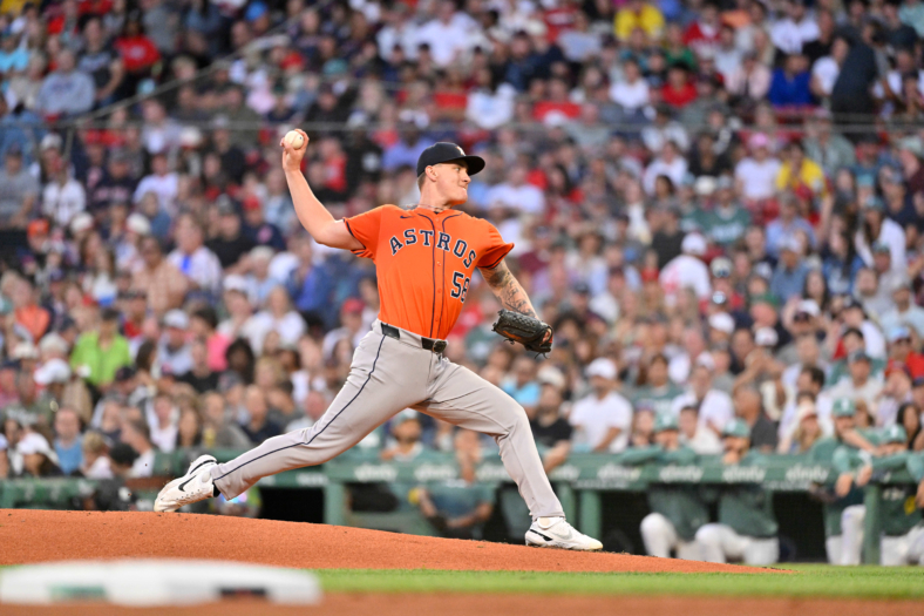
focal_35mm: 370
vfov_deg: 3.7
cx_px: 462
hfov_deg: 5.6
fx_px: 9494
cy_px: 308
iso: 3600
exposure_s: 1/2000
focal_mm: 370
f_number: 4
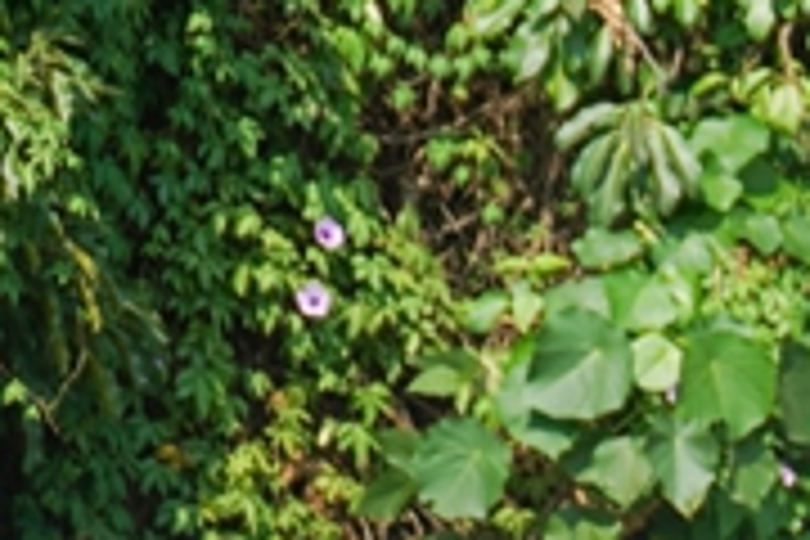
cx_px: 2034
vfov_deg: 3.8
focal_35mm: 353
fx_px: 7942
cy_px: 1325
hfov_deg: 5.6
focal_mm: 62
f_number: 7.1
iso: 100
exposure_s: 1/250
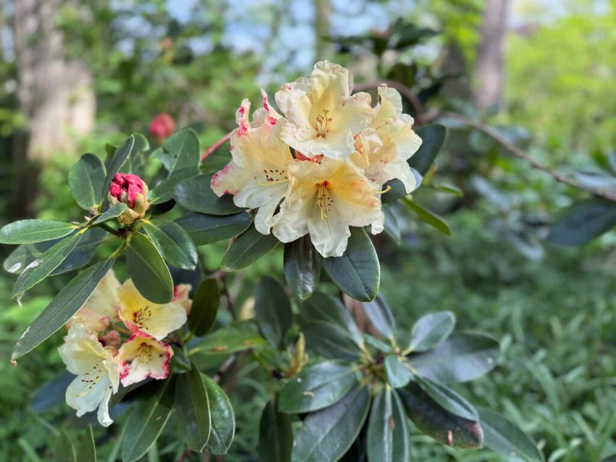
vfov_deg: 56.8
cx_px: 308
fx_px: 427
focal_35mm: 24
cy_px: 231
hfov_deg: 71.6
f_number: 1.78
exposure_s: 1/313
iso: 80
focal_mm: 6.76
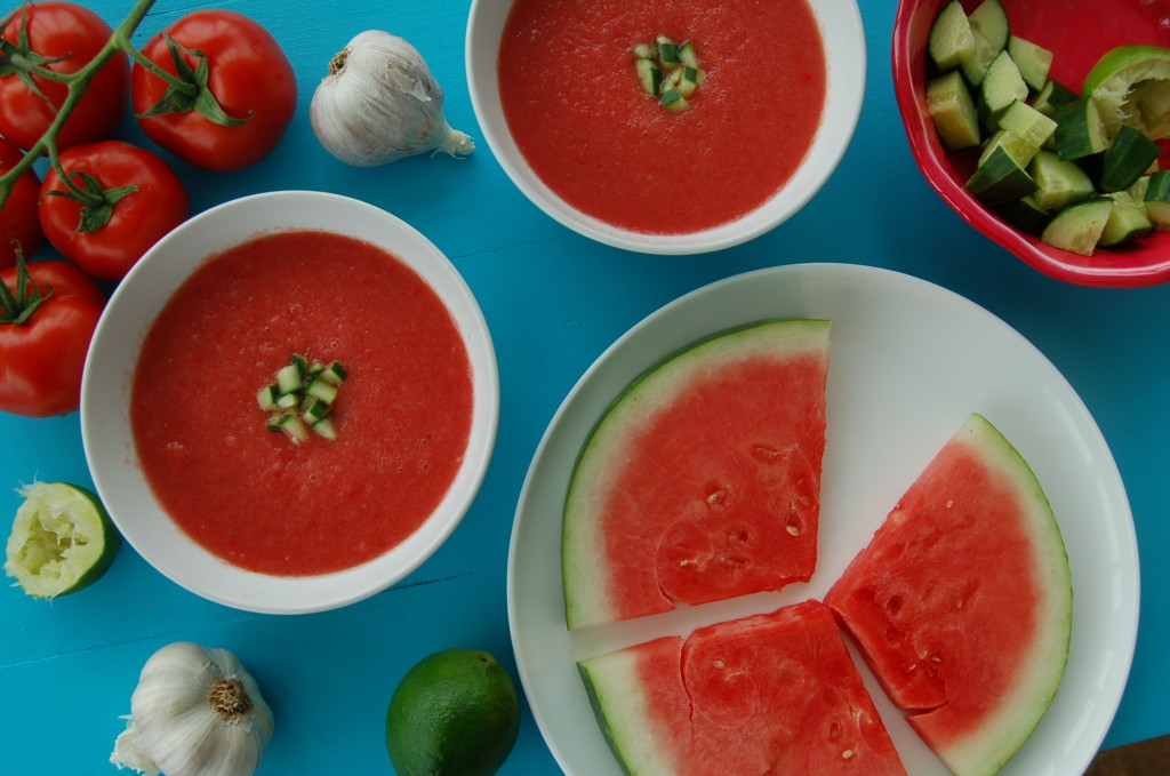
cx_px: 585
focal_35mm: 33
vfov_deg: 39.8
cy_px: 388
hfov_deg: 57.3
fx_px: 1071
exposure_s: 1/60
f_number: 8
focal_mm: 22
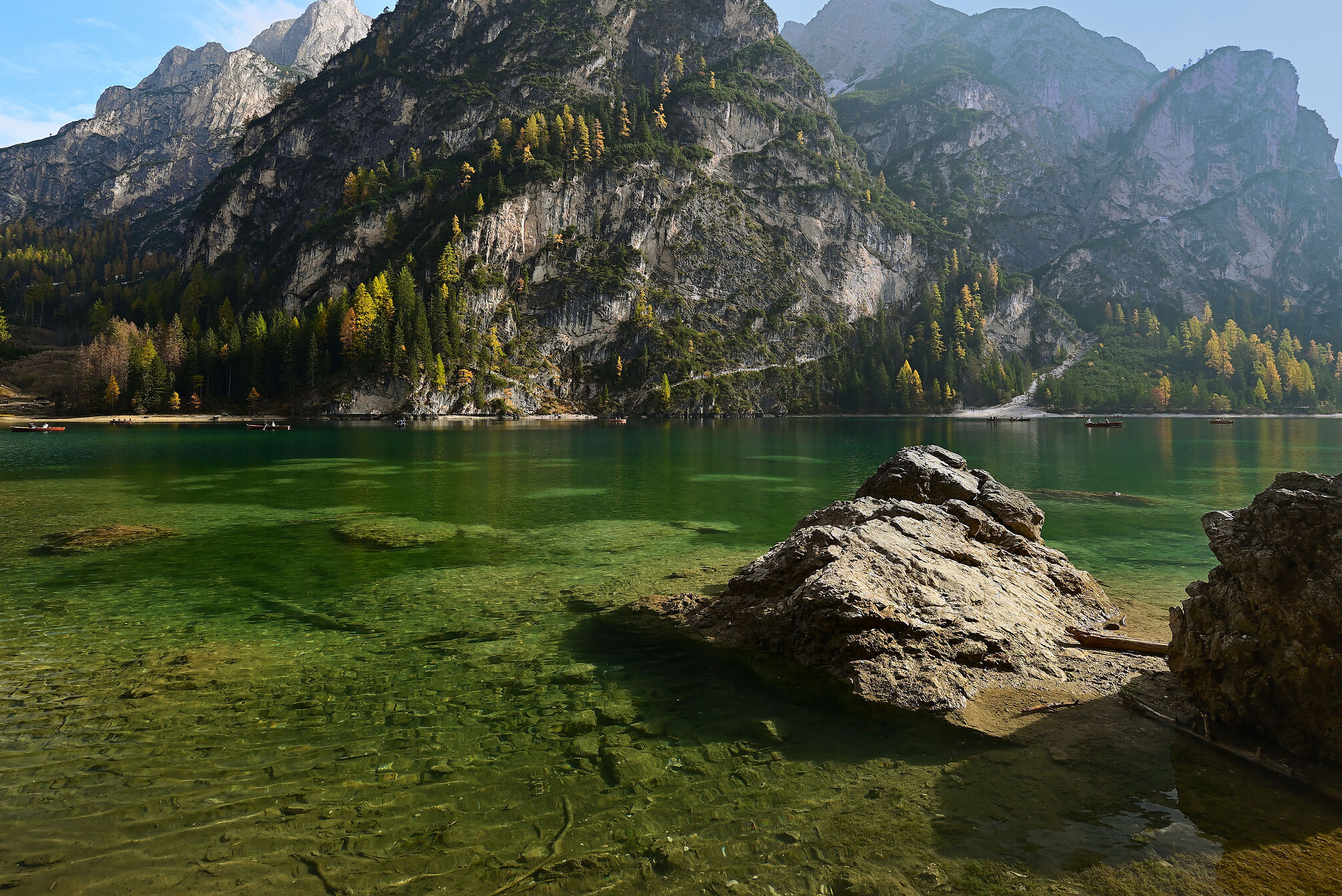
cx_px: 676
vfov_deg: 64.3
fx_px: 708
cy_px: 385
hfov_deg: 86.9
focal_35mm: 19
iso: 100
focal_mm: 16
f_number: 6.3
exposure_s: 1/80
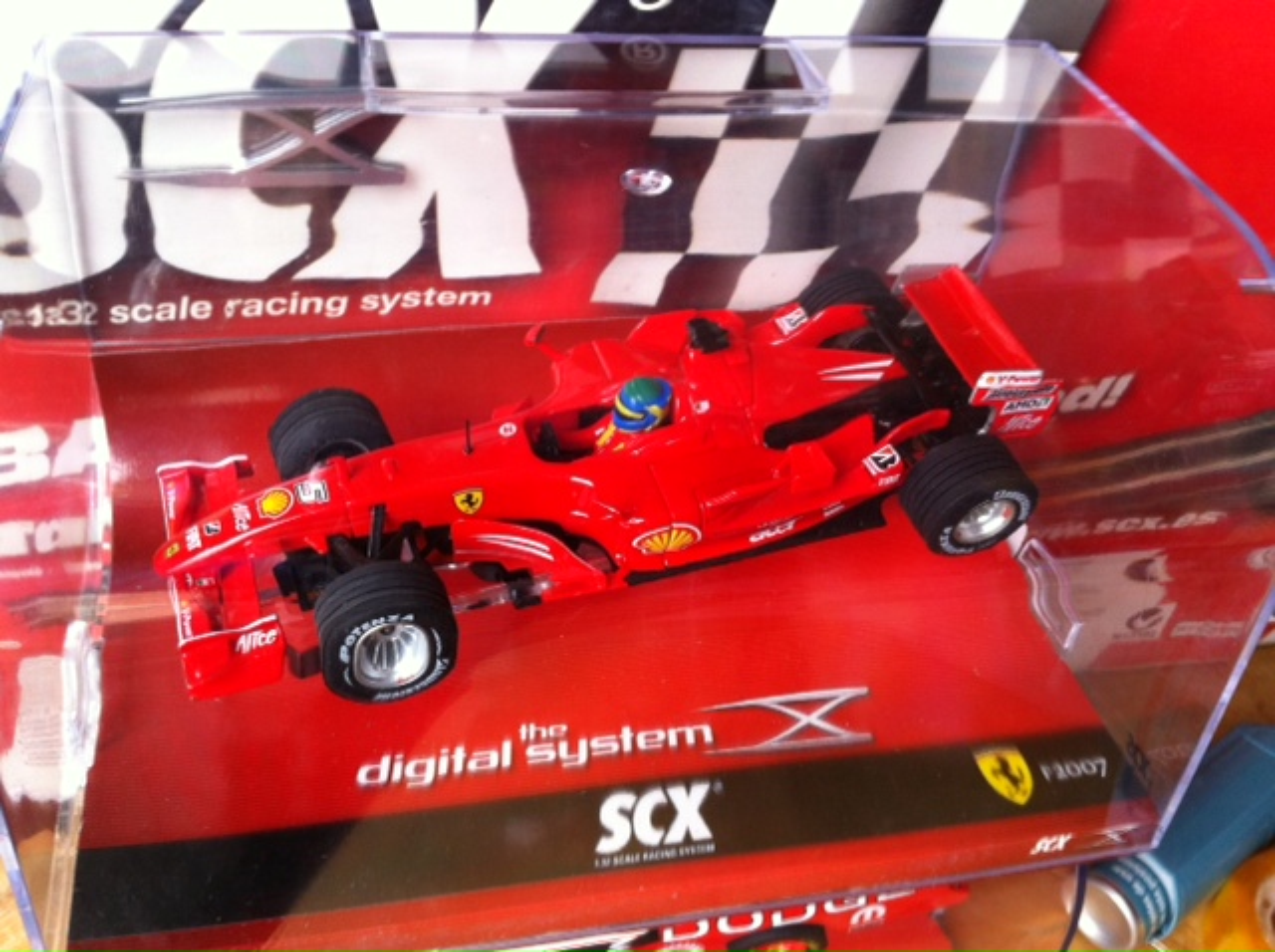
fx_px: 1287
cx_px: 638
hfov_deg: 52.7
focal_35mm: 35
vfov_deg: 40.6
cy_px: 476
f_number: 2.8
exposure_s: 1/17
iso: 80
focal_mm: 3.85
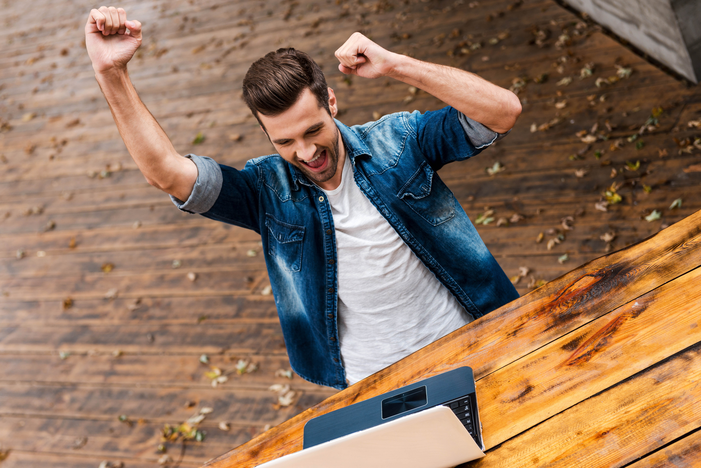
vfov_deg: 21.9
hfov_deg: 32.4
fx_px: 1208
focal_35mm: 62
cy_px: 234
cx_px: 350
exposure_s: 1/200
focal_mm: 62
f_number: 4
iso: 200
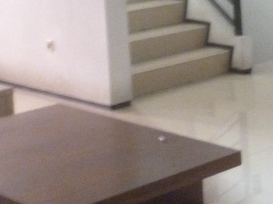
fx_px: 836
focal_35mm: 106
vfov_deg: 13.5
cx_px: 416
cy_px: -53
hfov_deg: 16.8
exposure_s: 1/15
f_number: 3.1
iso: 800
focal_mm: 5
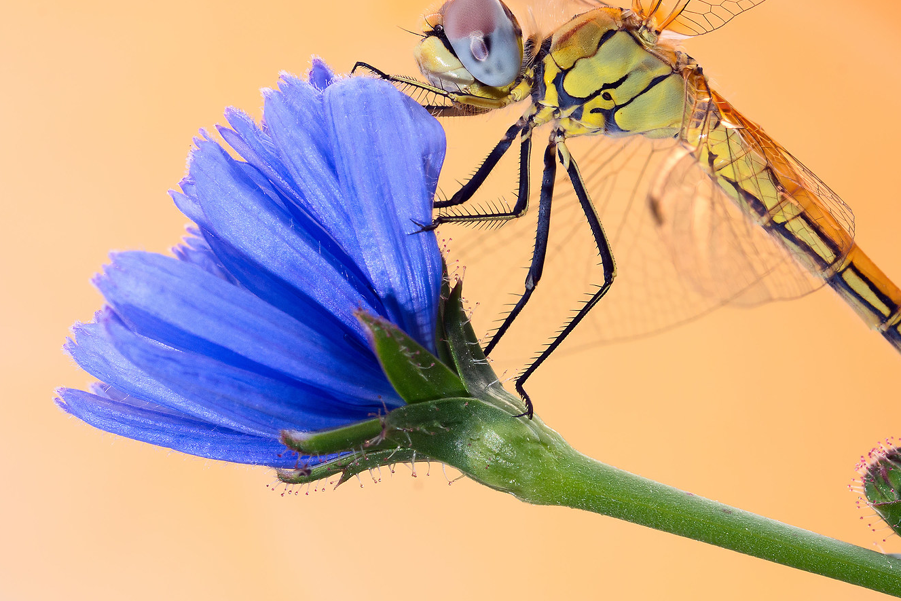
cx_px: 614
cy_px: 280
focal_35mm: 285
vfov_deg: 4.8
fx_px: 7131
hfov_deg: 7.2
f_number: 16
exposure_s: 1/20
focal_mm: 105
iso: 250
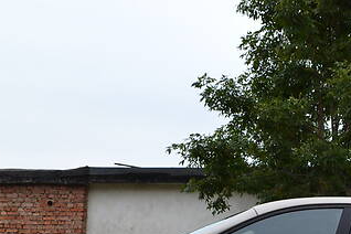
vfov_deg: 18.8
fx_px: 663
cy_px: 293
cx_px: 336
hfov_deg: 28.2
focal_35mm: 68
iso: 280
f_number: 5.6
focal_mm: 18
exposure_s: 1/125
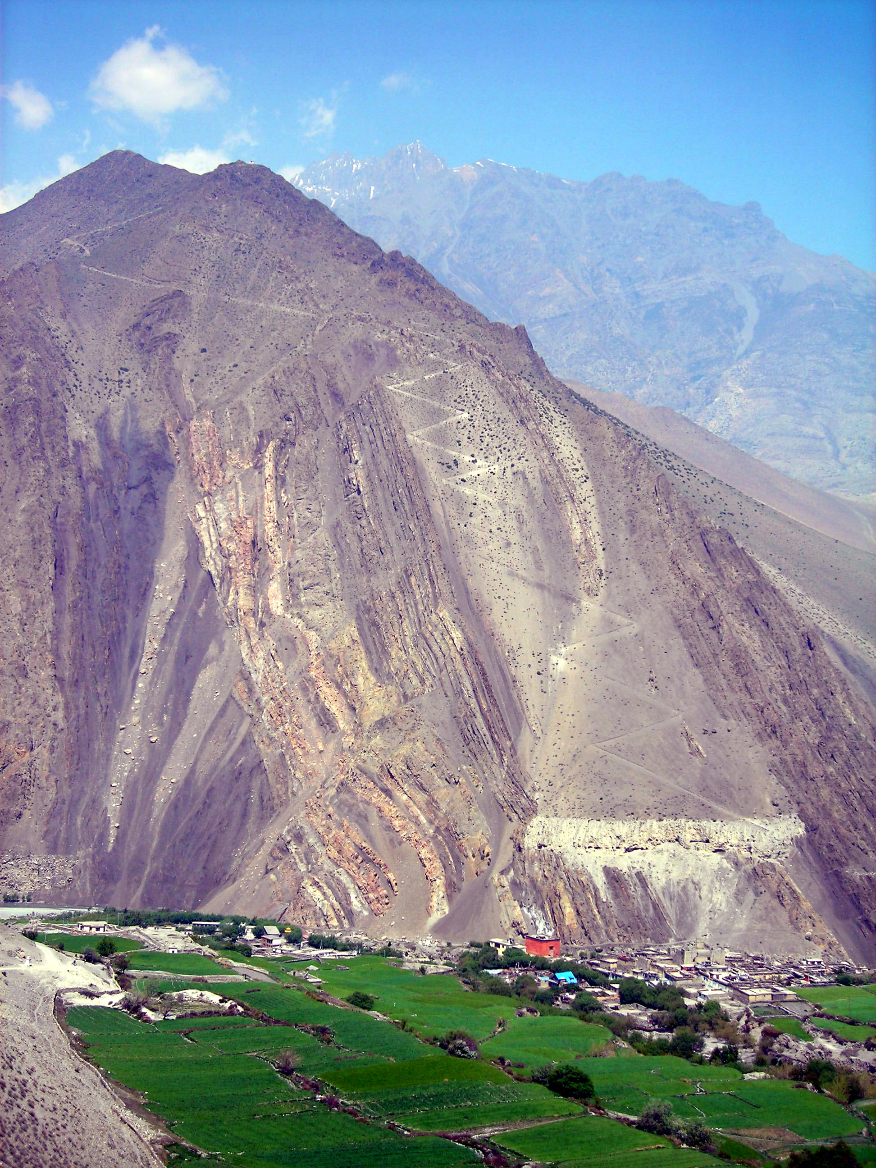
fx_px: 1586
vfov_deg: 40.4
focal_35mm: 47
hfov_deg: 30.9
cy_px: 584
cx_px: 438
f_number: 3.4
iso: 50
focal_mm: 7.8
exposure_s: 1/435
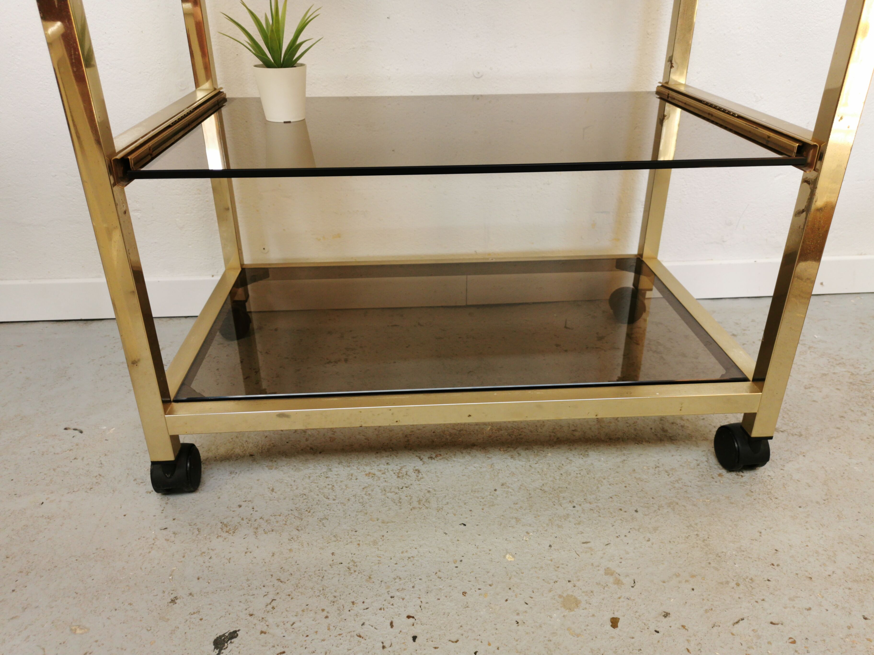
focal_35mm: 27
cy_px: 328
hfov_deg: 65.3
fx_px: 682
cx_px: 437
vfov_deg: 51.4
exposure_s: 1/100
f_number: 1.8
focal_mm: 5.58
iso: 100
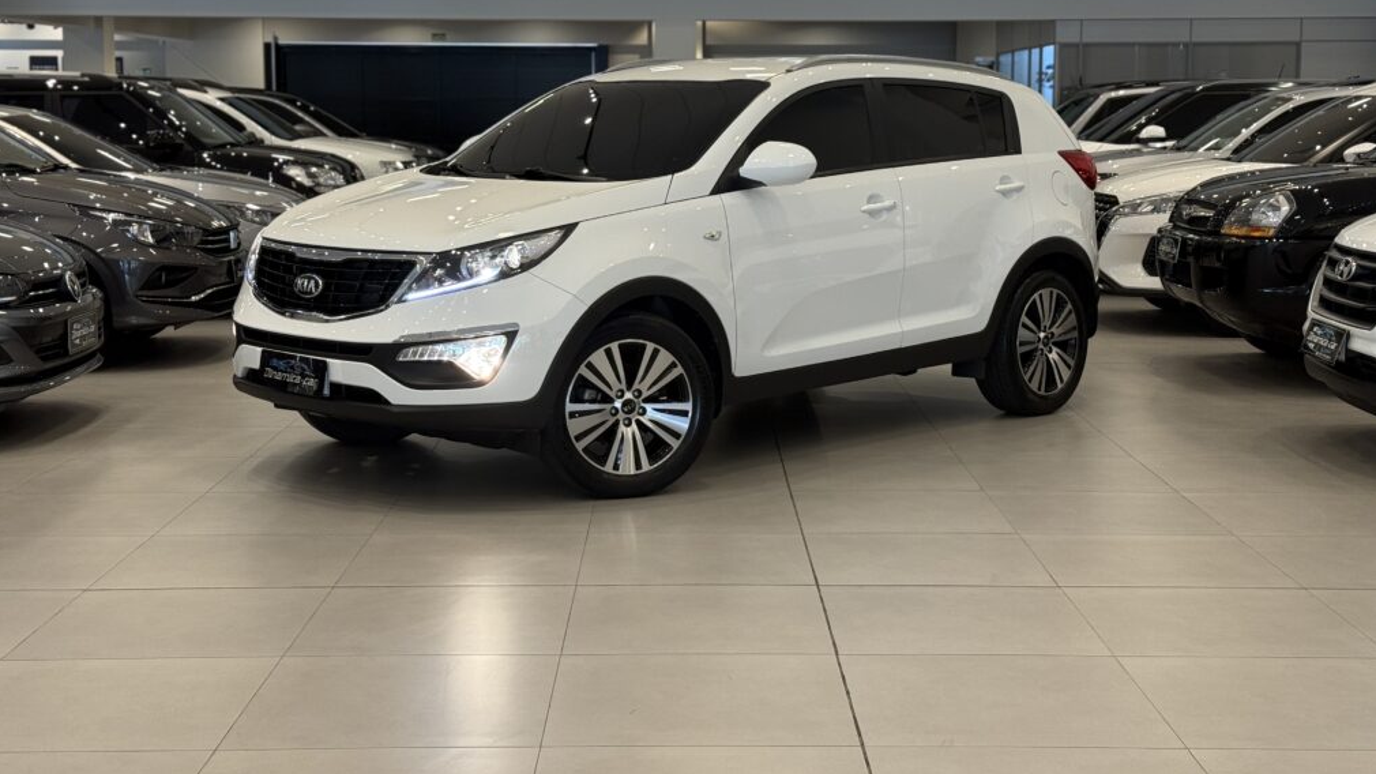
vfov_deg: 22.6
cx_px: 695
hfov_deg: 39.2
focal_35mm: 53
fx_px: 1934
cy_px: 288
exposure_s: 1/60
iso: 80
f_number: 1.78
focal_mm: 6.76
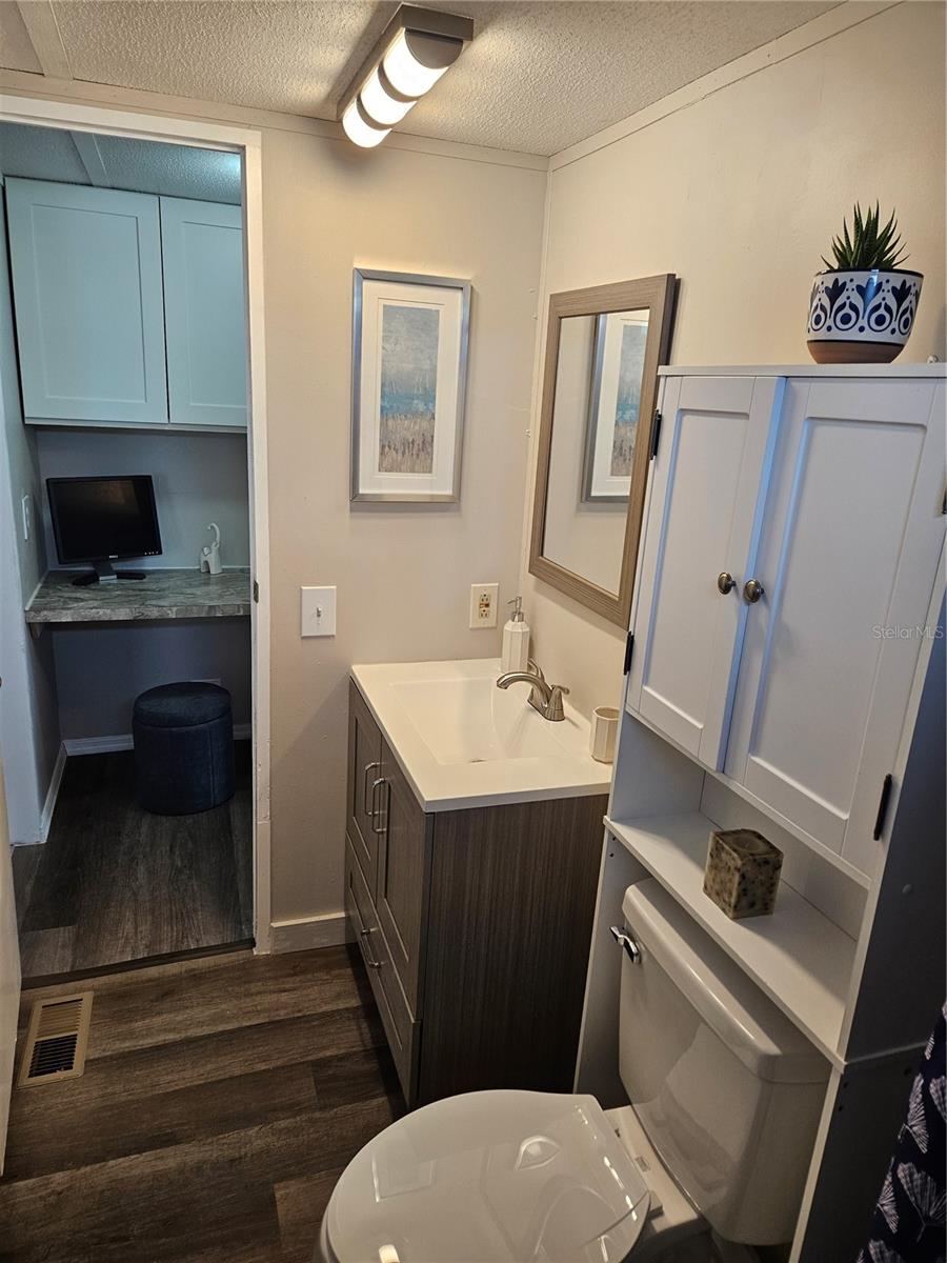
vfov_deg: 73.9
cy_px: 632
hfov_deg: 58.9
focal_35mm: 23
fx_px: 839
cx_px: 474
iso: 160
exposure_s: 1/120
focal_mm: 5.4
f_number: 1.8
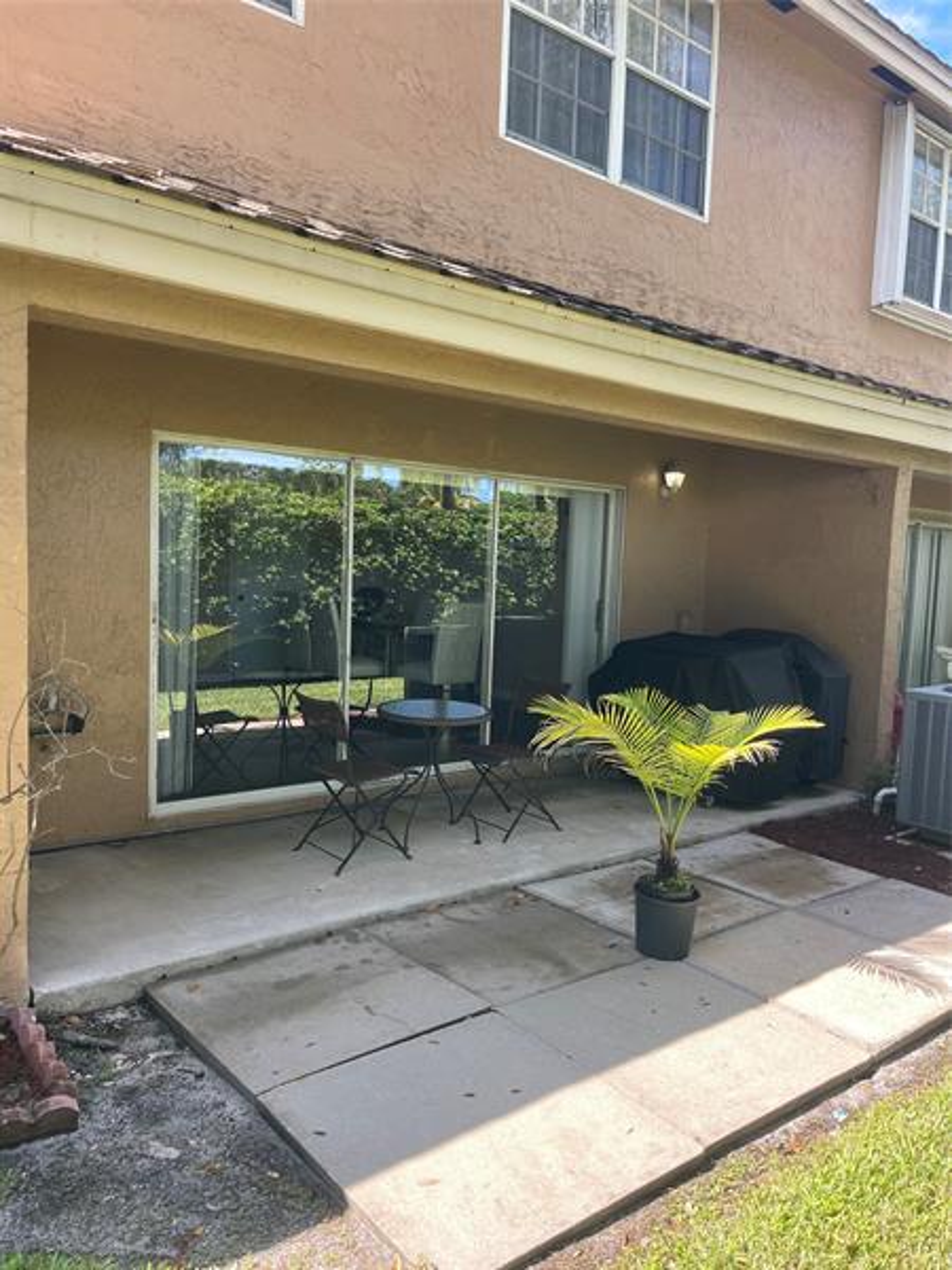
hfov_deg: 54.9
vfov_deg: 69.4
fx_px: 917
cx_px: 476
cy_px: 635
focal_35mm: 25
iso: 32
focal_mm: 5.1
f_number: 1.6
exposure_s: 1/295
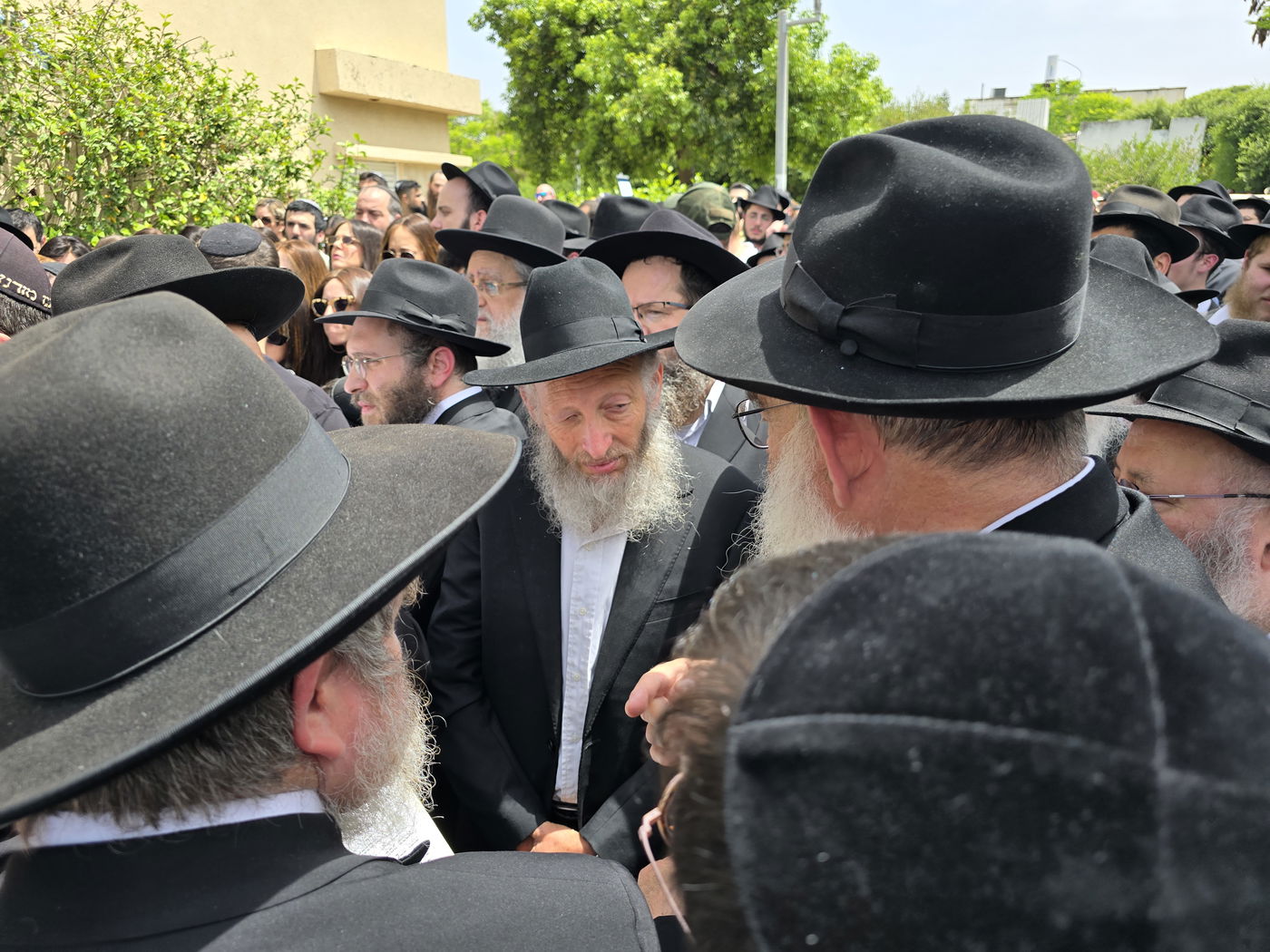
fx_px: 844
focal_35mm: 23
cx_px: 635
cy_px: 476
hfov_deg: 73.9
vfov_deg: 58.9
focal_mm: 6.3
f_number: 1.7
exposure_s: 1/367
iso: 12
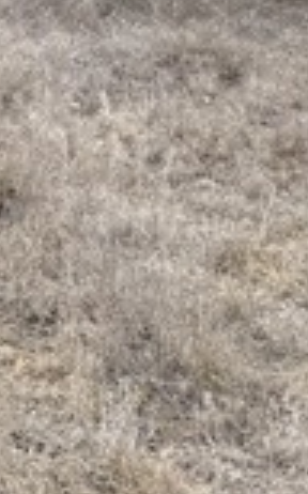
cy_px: -77
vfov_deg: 18.7
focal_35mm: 106
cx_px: -436
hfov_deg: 10.5
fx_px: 1426
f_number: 1.78
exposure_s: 1/1618
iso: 100
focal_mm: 6.76
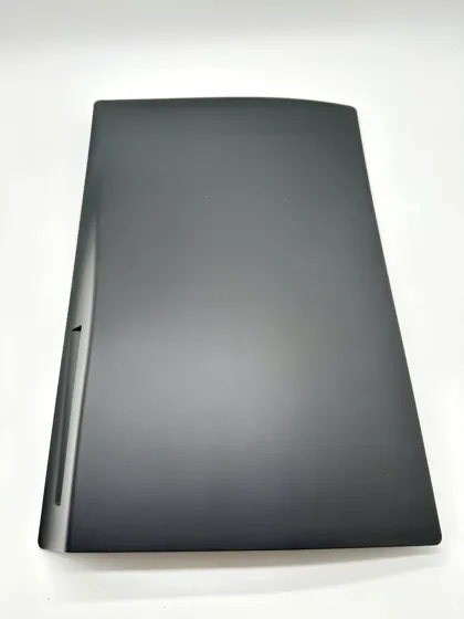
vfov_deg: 71.6
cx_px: 232
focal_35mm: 24
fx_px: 429
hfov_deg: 56.8
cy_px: 310
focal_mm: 6.86
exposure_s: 1/501
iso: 80
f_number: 1.78
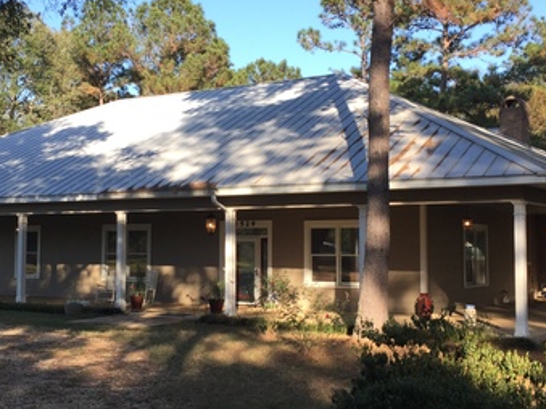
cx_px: 238
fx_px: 851
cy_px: 192
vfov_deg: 27.0
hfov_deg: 35.5
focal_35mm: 54
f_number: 2.2
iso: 32
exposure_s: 1/590
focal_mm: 4.15
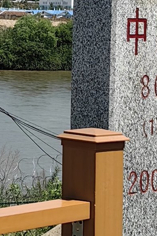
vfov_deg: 10.5
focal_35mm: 195
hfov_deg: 7.0
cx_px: -40
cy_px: 22
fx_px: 1277
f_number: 2
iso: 50
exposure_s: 1/3333
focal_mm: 5.75
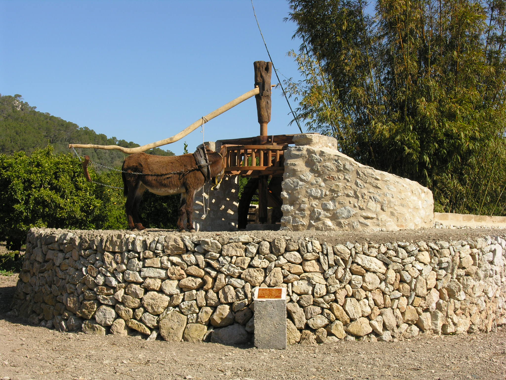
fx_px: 819
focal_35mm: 56
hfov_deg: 34.3
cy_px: 190
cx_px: 253
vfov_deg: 26.1
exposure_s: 1/191
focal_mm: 14.2
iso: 50
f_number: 6.7
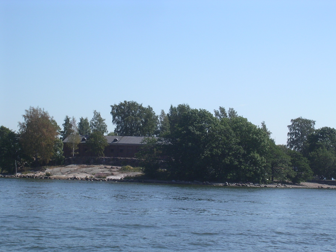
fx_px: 1029
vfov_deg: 14.0
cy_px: 126
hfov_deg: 18.5
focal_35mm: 106
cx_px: 169
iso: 100
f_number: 4.6
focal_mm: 15.9
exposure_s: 1/488
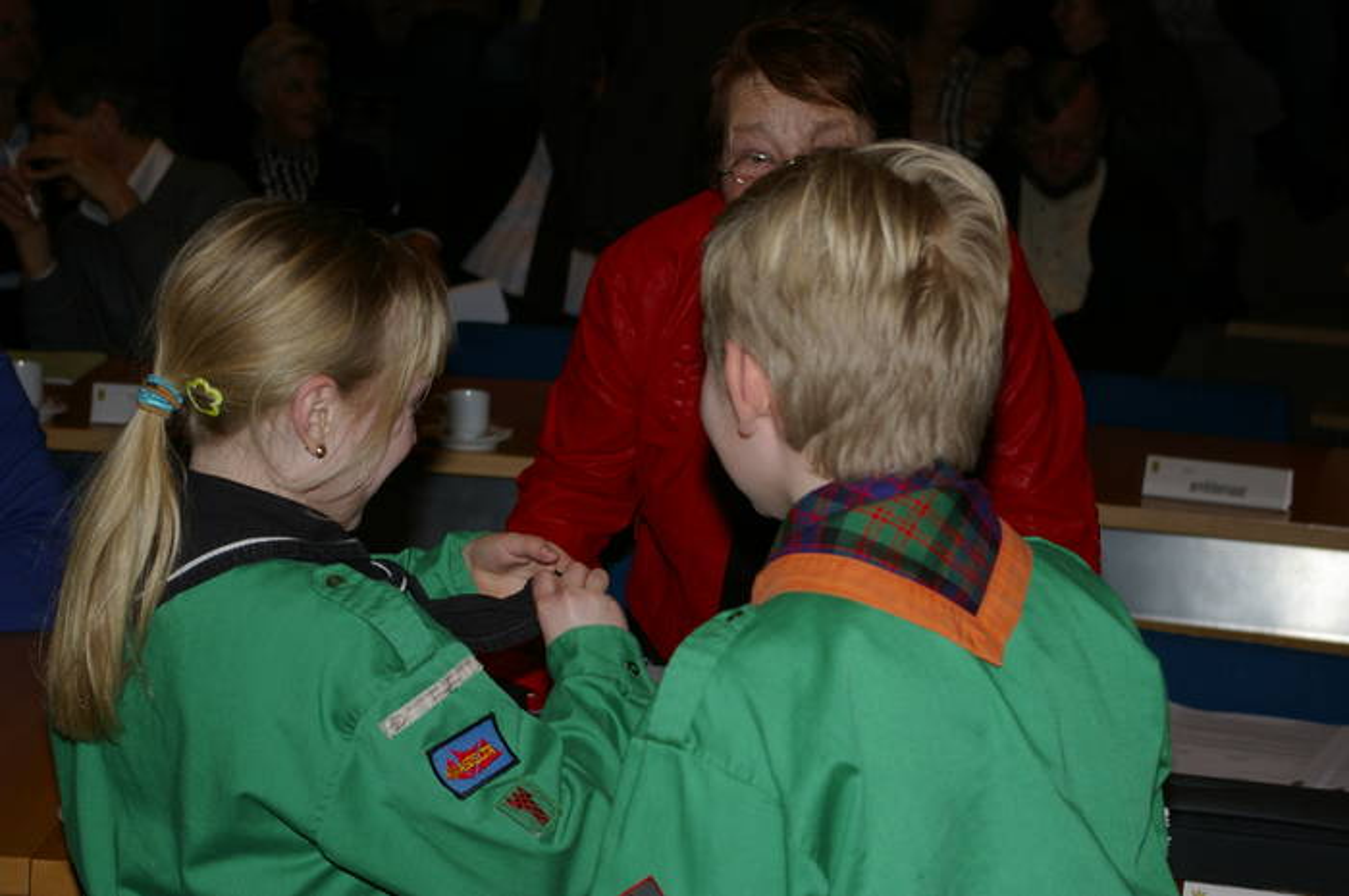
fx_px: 2807
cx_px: 674
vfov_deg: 18.1
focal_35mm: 75
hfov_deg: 27.0
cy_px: 448
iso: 200
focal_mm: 50
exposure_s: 1/60
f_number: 5.6
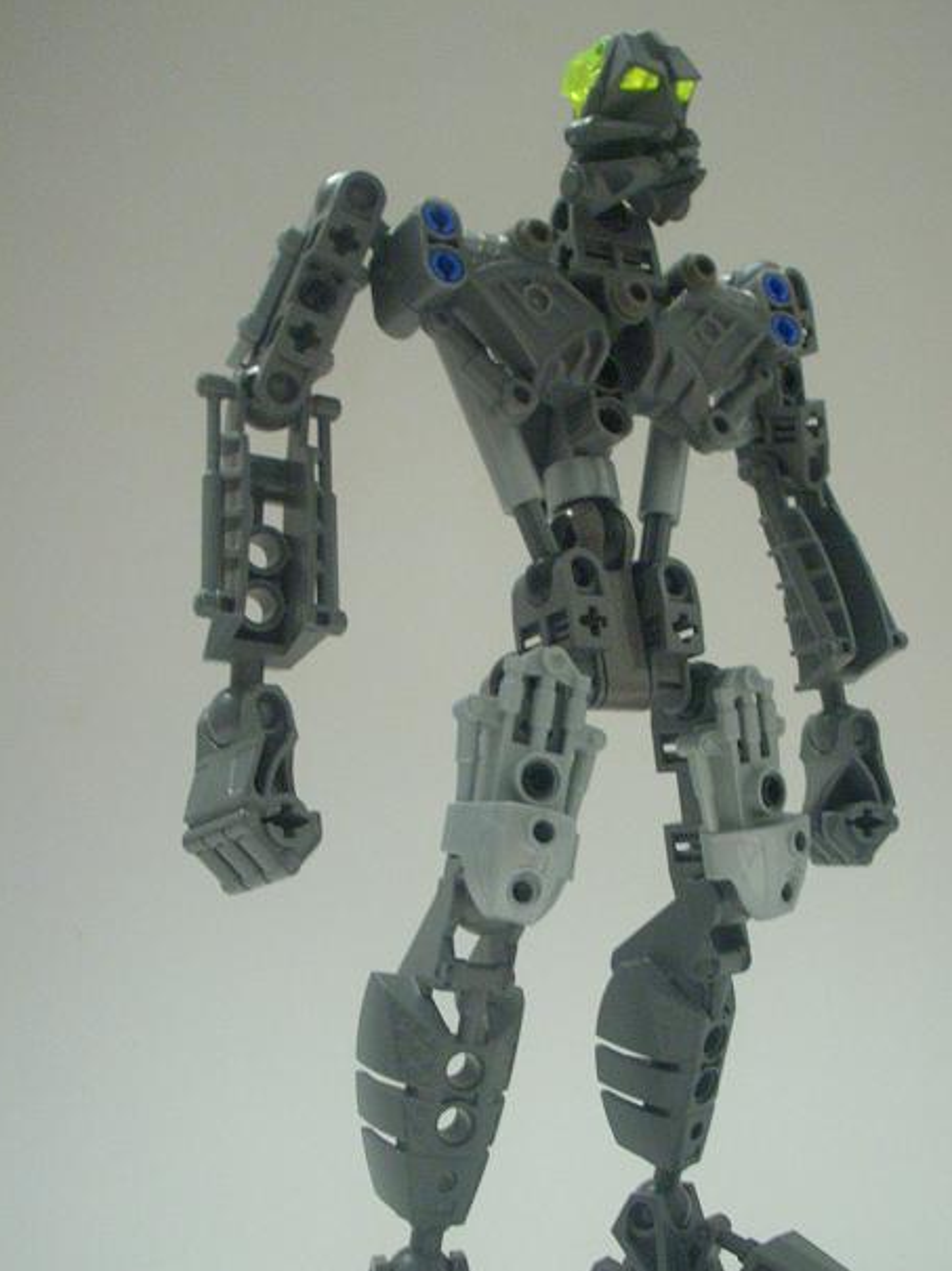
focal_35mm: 47
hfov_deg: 30.7
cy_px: 733
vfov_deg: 40.4
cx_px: 586
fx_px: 1725
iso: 248
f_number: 2.8
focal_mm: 6.2
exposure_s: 1/4
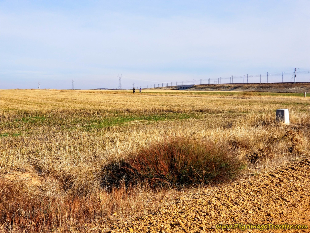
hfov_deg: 36.8
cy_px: 116
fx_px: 466
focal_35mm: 52
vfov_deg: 28.0
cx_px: 155
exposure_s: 1/780
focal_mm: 6
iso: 25
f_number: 2.4
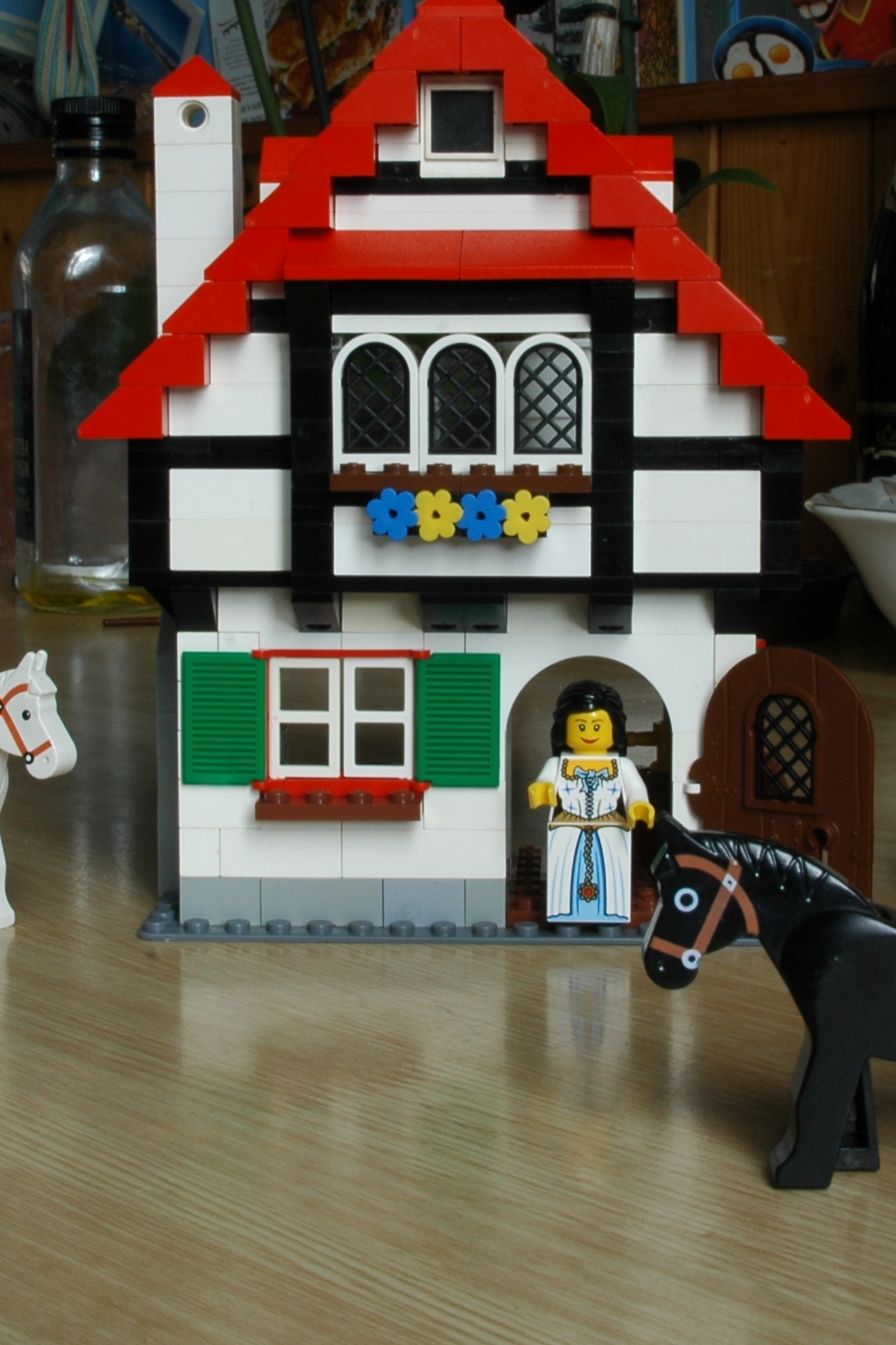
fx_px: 2540
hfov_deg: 20.0
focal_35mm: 68
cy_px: 529
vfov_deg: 29.6
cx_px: 499
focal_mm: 22
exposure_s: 1/2
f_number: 25
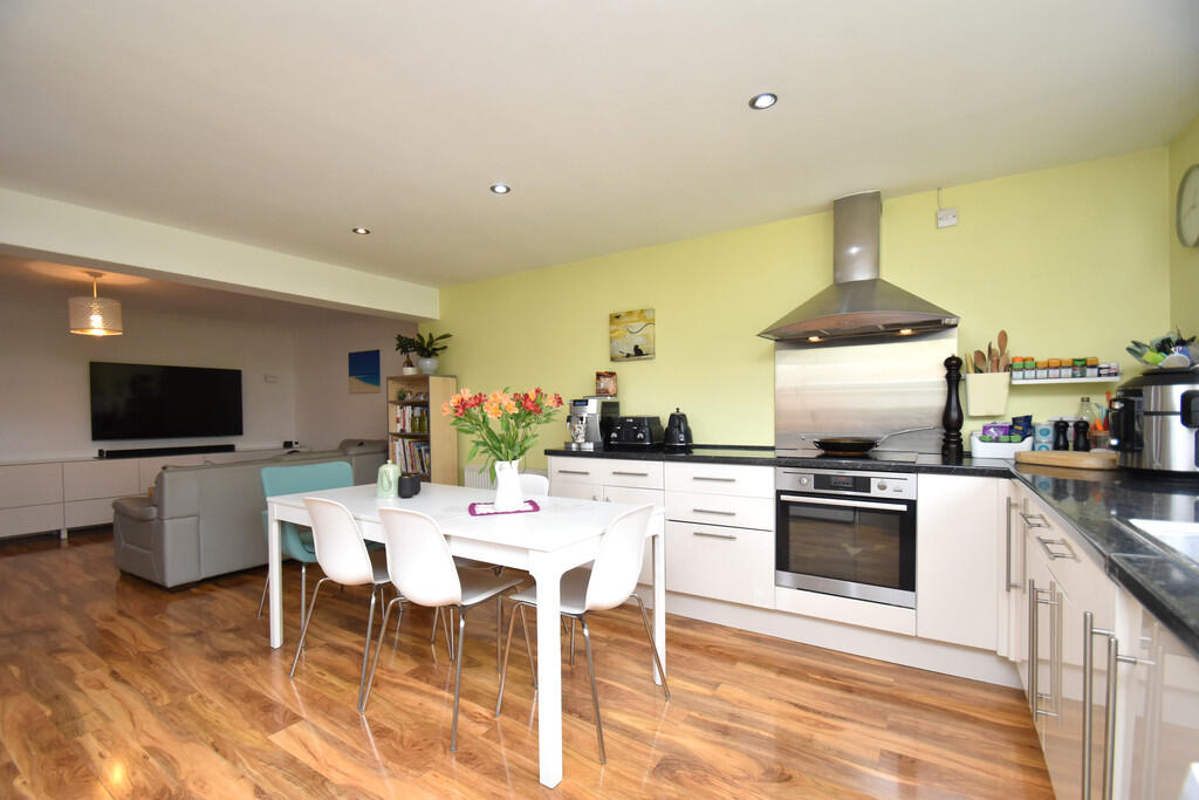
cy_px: 400
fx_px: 500
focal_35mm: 15
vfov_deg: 77.3
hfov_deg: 100.4
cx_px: 600
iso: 800
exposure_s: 1/160
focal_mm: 10
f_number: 4.5
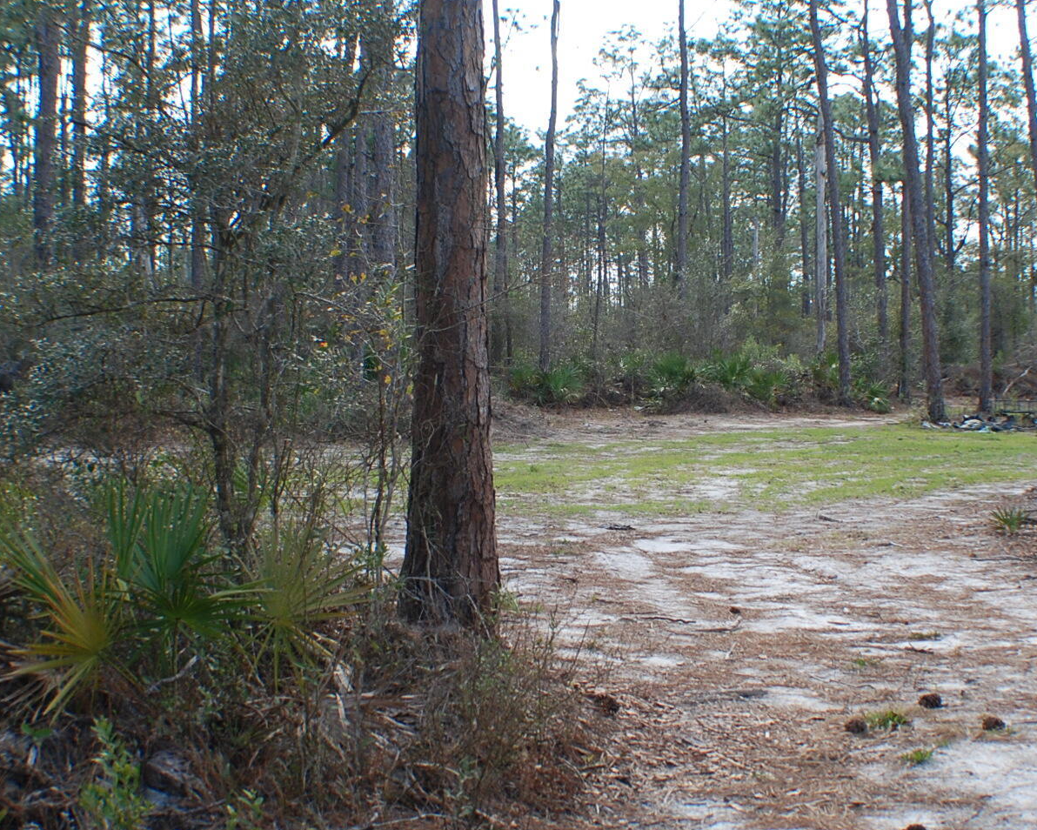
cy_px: 412
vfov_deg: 17.7
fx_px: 2671
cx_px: 613
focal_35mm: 87
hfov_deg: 21.9
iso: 250
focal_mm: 38
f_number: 7.1
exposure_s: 1/200
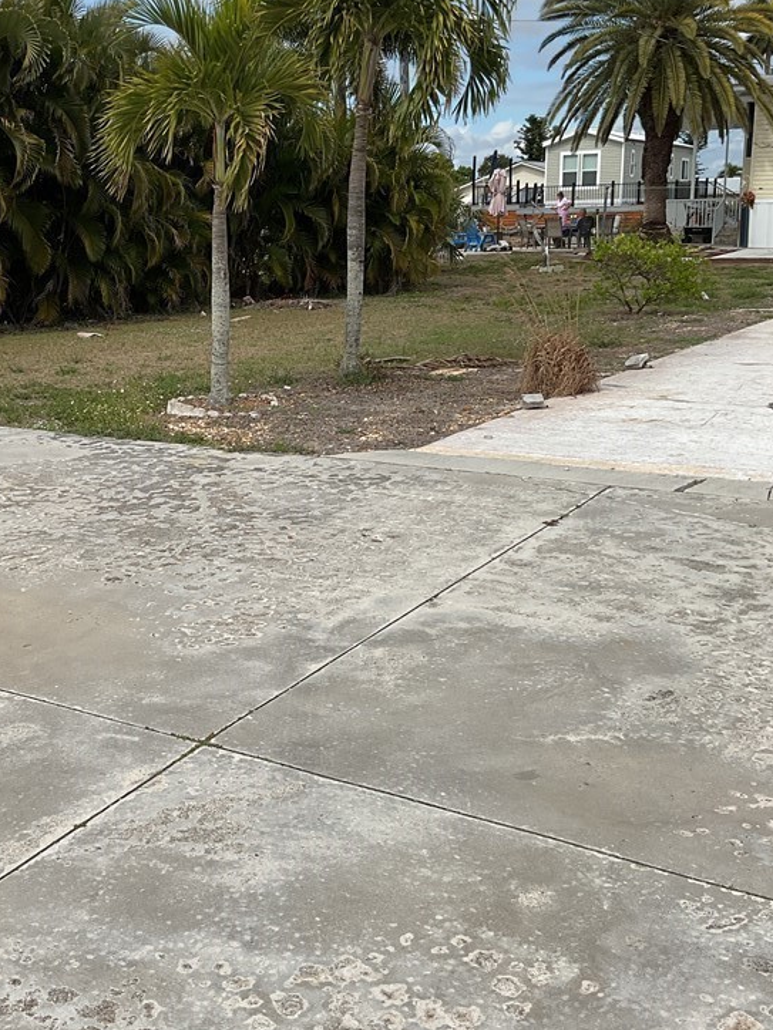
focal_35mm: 41
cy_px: 497
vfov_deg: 45.8
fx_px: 1221
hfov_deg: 34.8
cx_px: 259
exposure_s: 1/3125
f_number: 1.8
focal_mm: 3
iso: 16
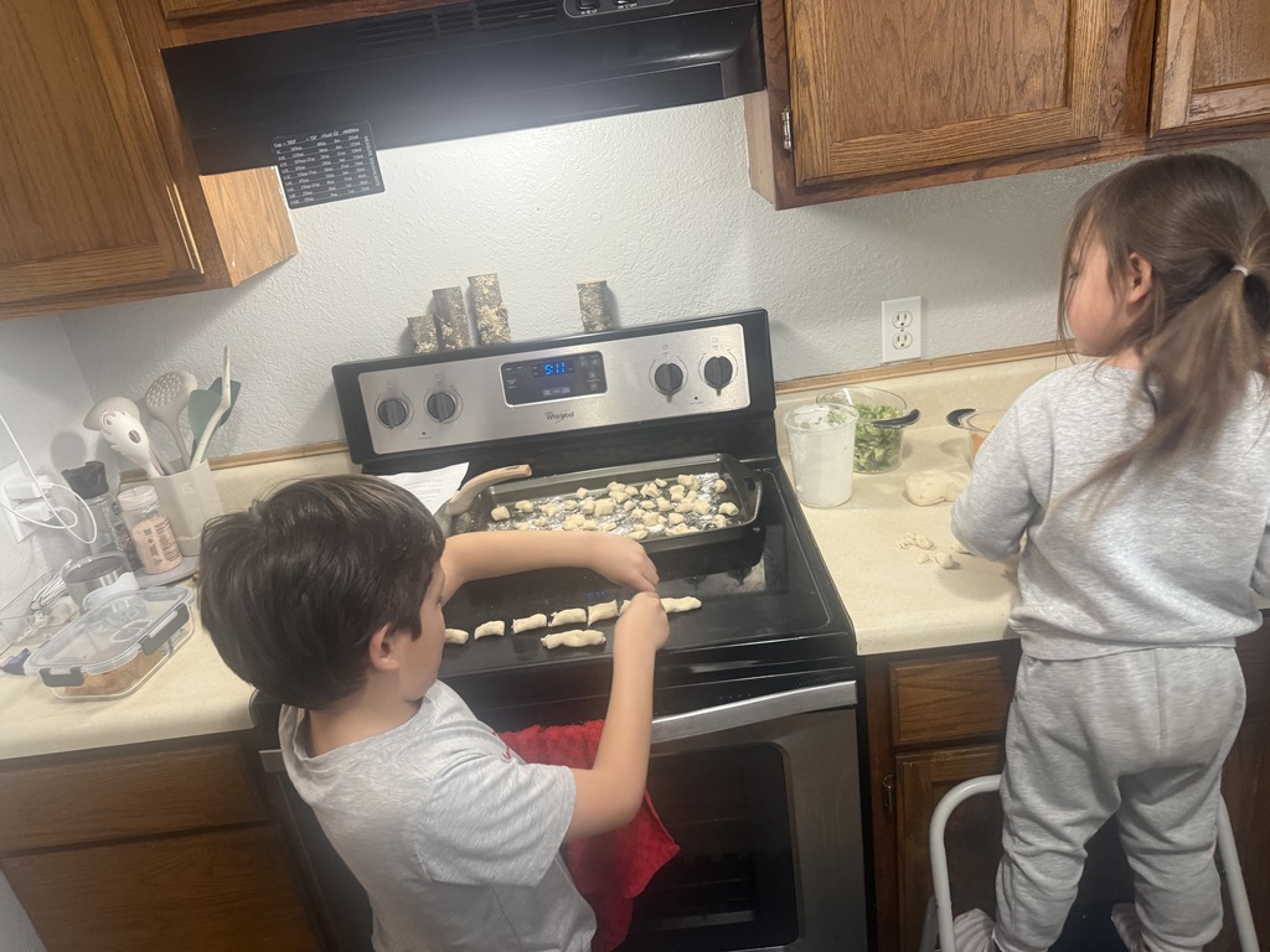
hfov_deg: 71.6
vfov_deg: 56.8
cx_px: 635
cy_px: 476
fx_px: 881
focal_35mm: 24
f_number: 1.78
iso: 250
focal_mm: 6.76
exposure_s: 1/60
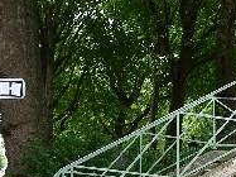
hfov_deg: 16.8
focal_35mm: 110
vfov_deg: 13.3
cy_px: 164
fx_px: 749
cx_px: 310
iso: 50
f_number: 4.5
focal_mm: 8.9
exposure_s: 1/49.6
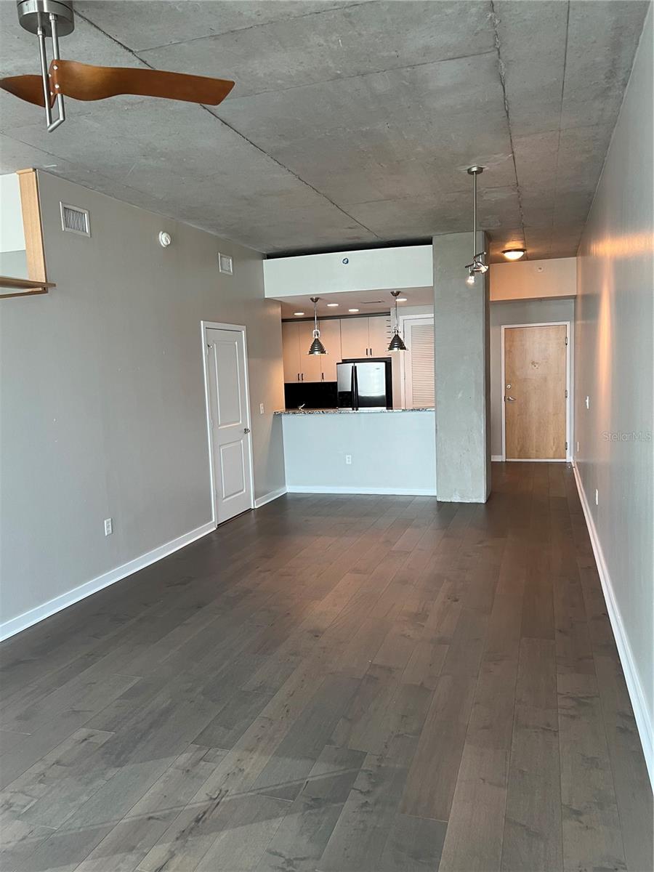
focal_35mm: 26
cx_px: 327
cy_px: 436
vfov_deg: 67.3
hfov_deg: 53.1
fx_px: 655
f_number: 1.5
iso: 100
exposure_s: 1/60
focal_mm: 5.7
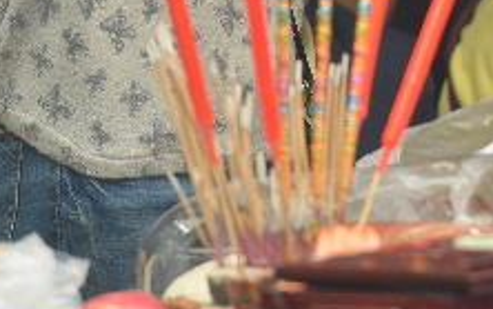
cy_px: -322
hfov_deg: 2.5
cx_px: 289
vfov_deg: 1.6
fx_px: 11090
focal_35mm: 825
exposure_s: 1/400
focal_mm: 200
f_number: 4.5
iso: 400
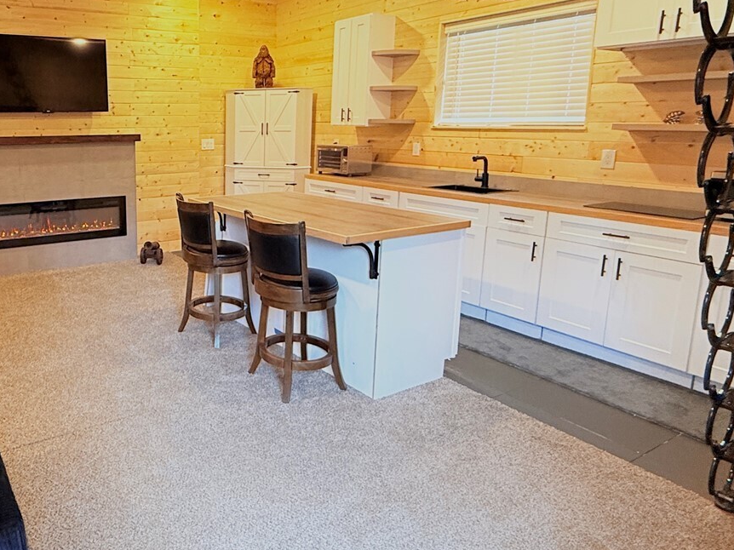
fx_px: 551
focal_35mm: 26
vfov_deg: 52.5
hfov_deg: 63.0
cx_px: 175
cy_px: 205
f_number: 2.2
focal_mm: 2.22
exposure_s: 1/60
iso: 400
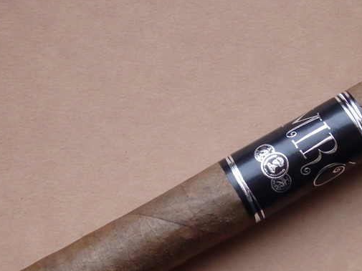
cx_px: 243
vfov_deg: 15.5
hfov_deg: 20.6
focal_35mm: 95
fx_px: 994
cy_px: 182
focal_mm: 10.8
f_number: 4.2
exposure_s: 1/60
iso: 1000
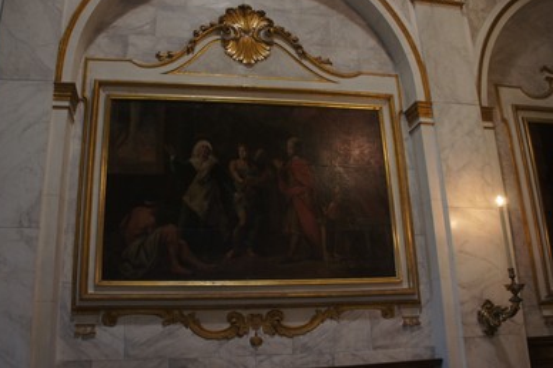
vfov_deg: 41.0
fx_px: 491
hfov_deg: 58.7
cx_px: 267
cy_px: 201
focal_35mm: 32
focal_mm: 18
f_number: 3.5
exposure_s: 1/30
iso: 1250
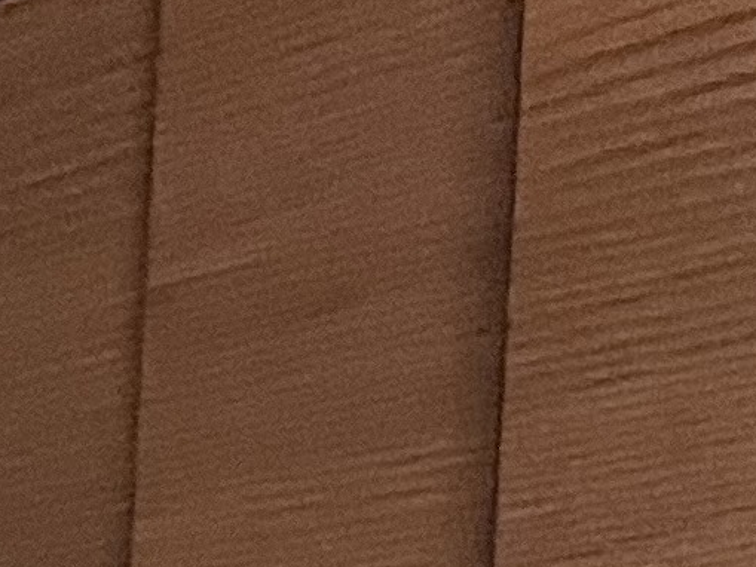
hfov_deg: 7.8
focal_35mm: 206
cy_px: 1643
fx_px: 4500
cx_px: -1766
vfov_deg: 6.6
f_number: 1.6
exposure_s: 1/50
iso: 400
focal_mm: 4.2
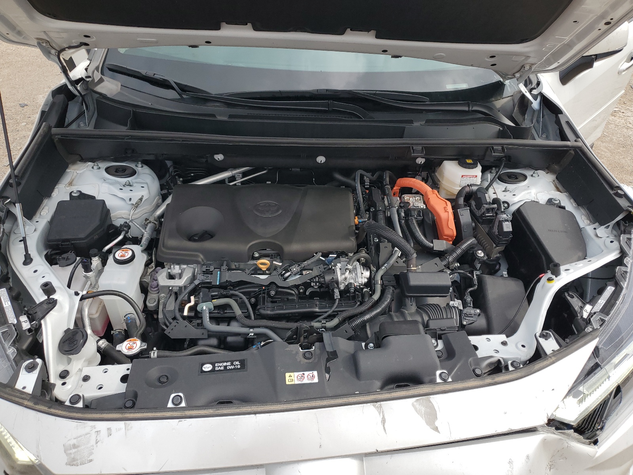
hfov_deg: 67.3
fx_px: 475
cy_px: 238
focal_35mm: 26
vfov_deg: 53.1
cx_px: 316
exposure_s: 1/1000
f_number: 1.5
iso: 50
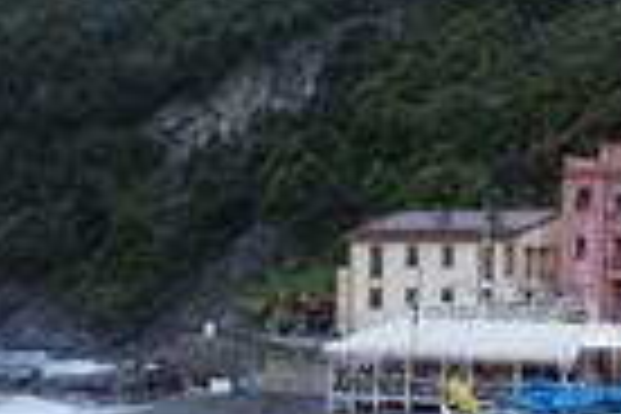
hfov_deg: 20.2
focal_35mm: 90
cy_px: 225
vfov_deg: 15.2
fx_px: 1552
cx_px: 864
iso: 1600
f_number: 4
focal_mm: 18
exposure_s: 1/250
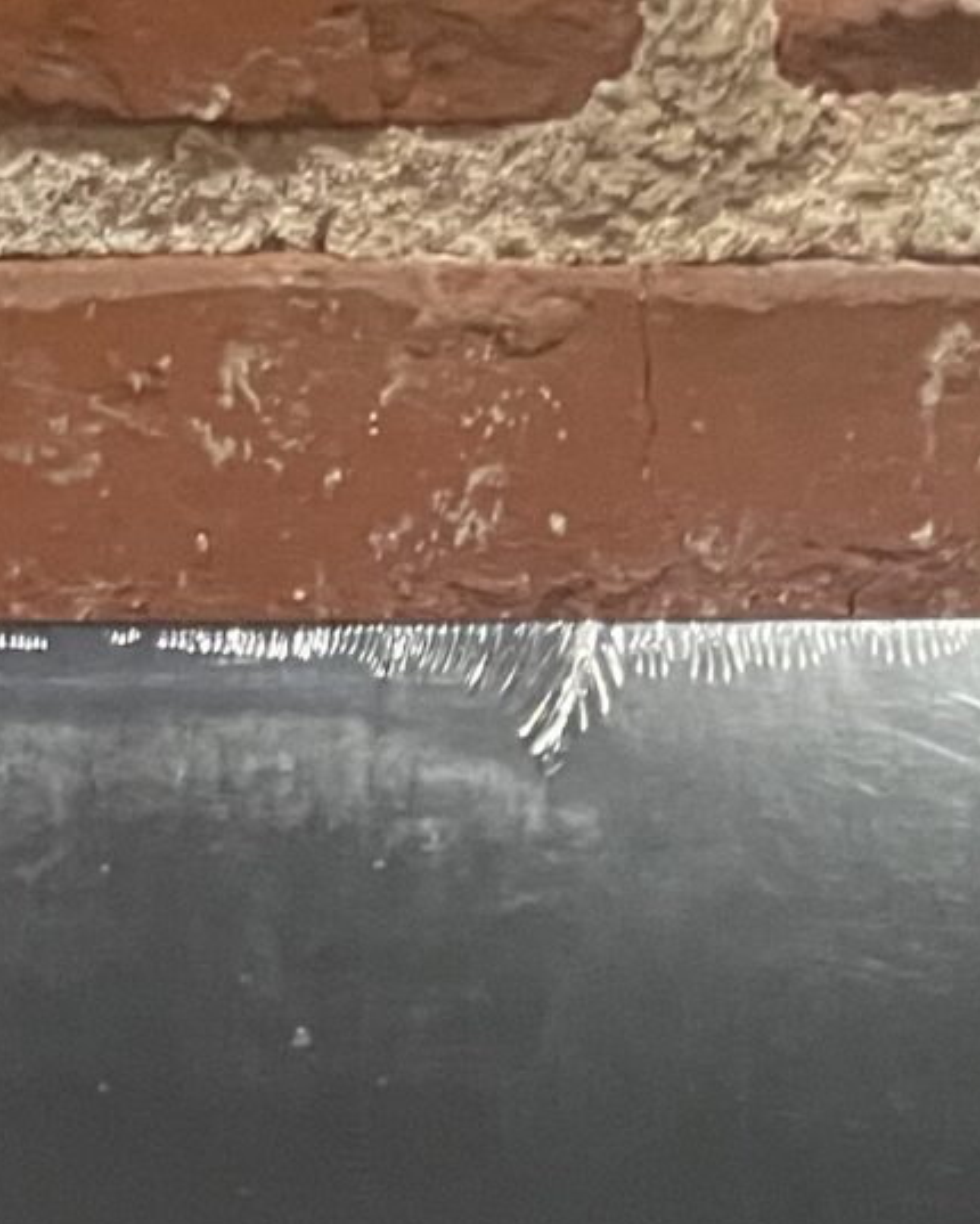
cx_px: 23
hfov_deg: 12.6
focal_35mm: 121
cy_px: 2660
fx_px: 4384
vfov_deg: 13.1
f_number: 1.6
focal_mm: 4.2
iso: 800
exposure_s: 1/30
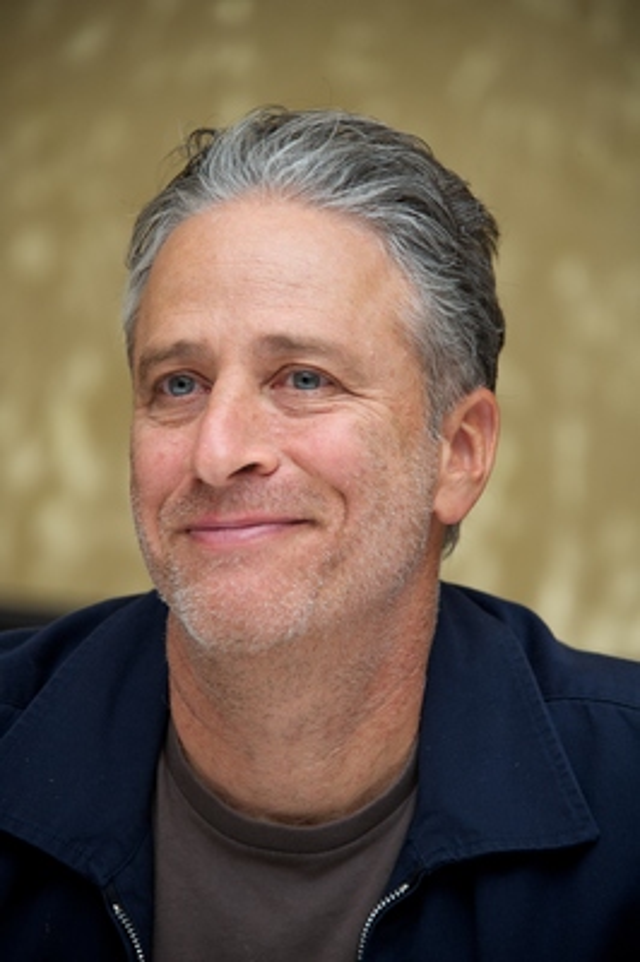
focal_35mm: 230
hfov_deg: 6.0
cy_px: 481
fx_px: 6143
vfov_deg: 9.0
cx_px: 320
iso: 640
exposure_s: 1/100
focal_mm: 230
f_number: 5.6
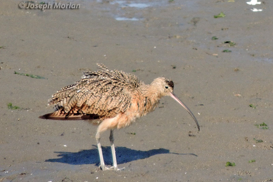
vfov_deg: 1.6
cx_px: 137
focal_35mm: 835
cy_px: 93
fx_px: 6330
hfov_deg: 2.5
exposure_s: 1/1000
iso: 360
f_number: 5.2
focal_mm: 142.6
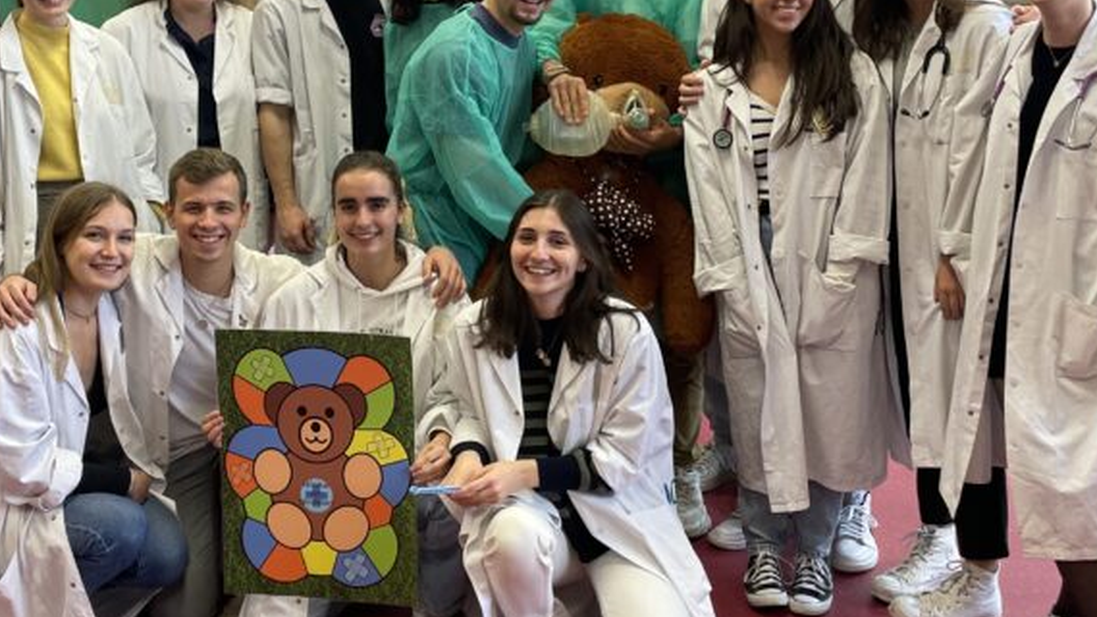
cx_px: 378
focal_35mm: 51
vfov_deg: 23.4
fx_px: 1483
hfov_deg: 40.2
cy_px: 197
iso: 100
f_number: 1.6
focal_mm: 4.2
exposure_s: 1/100
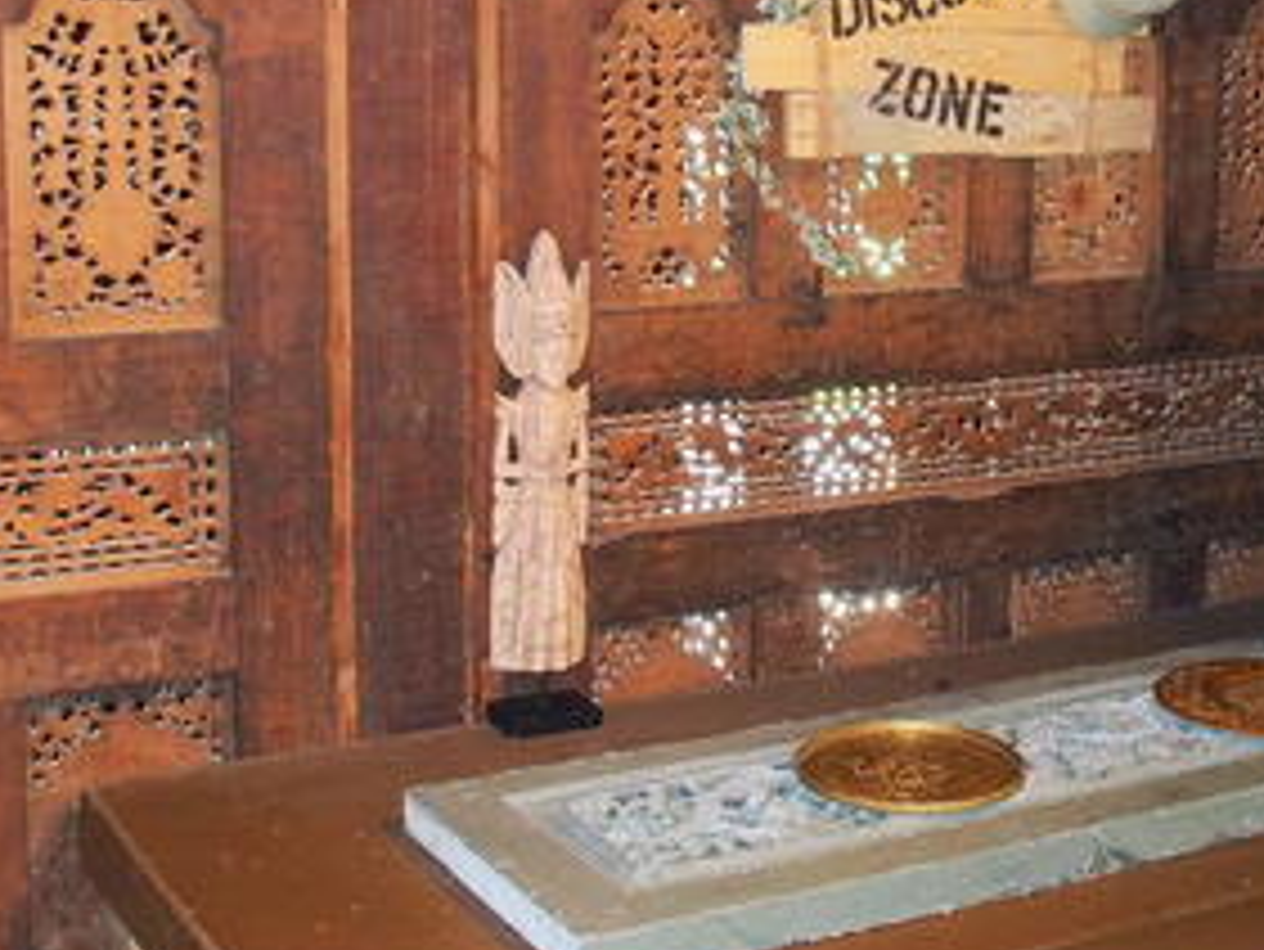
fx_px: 2046
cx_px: 751
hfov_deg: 34.2
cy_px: 230
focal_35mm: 56
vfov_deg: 25.8
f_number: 2.8
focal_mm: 7.4
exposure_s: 1/30
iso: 800
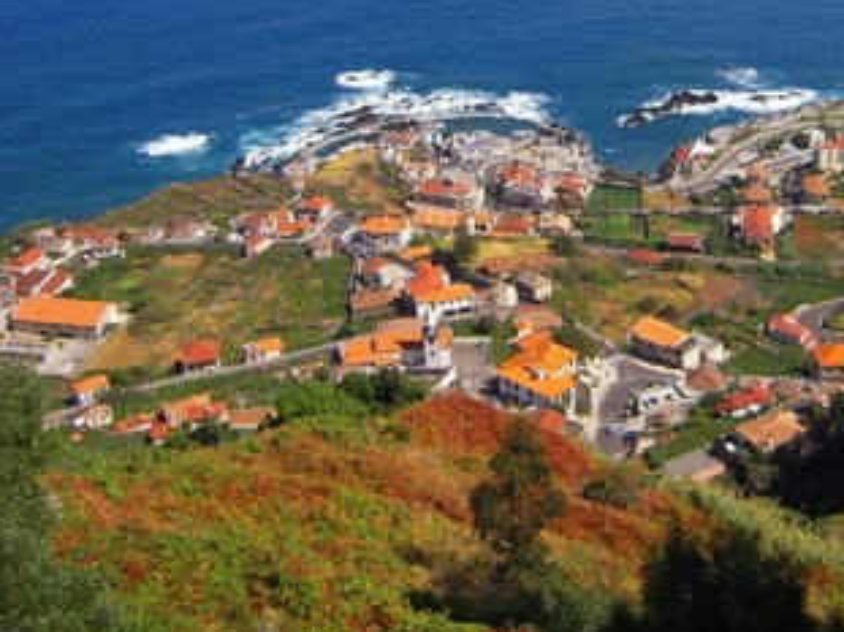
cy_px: 130
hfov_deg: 34.9
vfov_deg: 26.5
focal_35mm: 54
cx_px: 616
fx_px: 1316
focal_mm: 5
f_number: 5.4
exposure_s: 1/400
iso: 100
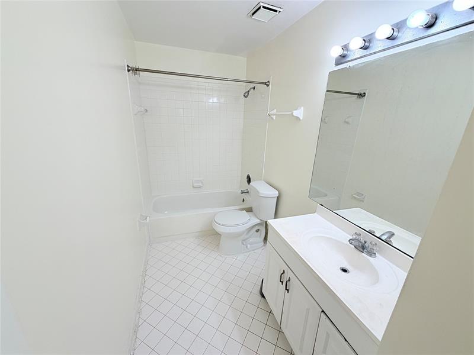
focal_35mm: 14
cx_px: 237
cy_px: 178
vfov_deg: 85.7
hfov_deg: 102.1
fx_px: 192
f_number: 2.2
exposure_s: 1/120
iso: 64
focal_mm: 2.22
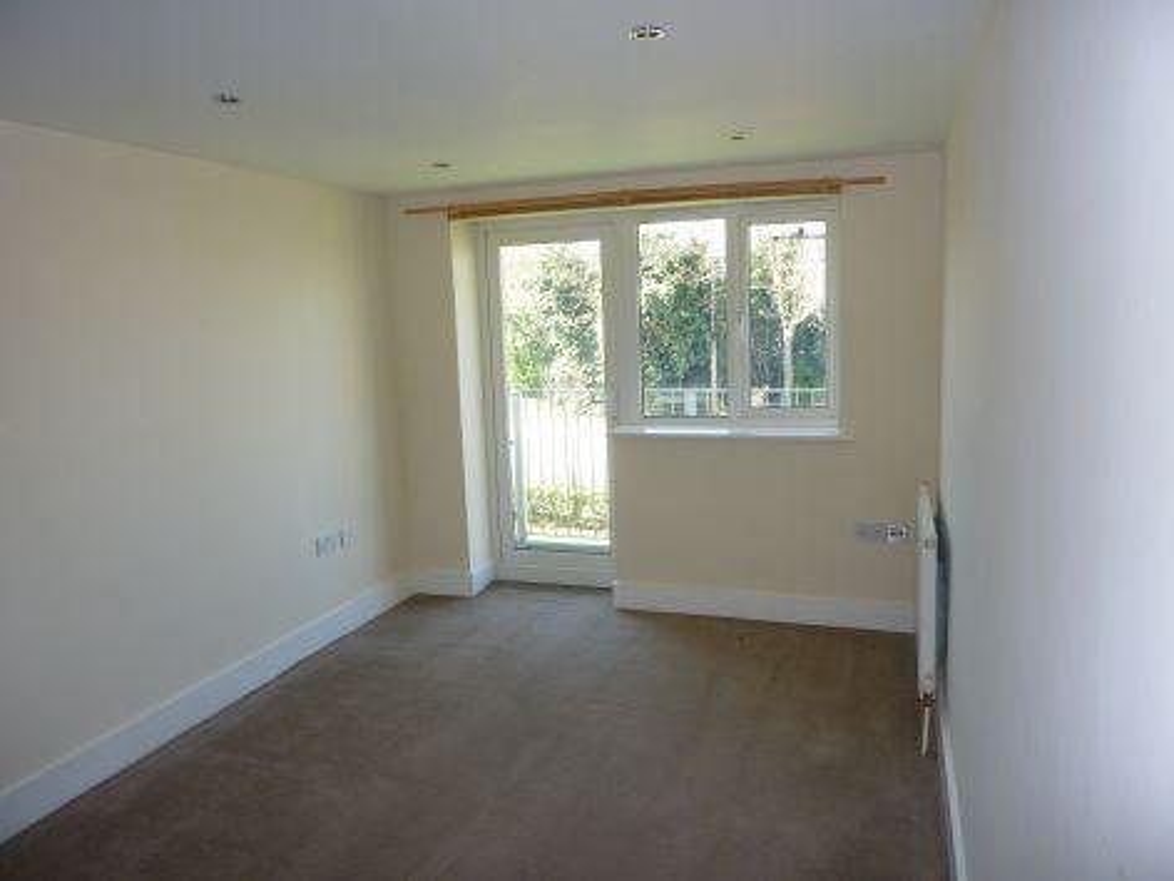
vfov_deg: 54.9
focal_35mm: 25
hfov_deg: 69.4
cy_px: 440
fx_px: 848
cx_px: 587
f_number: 3.3
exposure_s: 1/50
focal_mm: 4.1
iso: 100
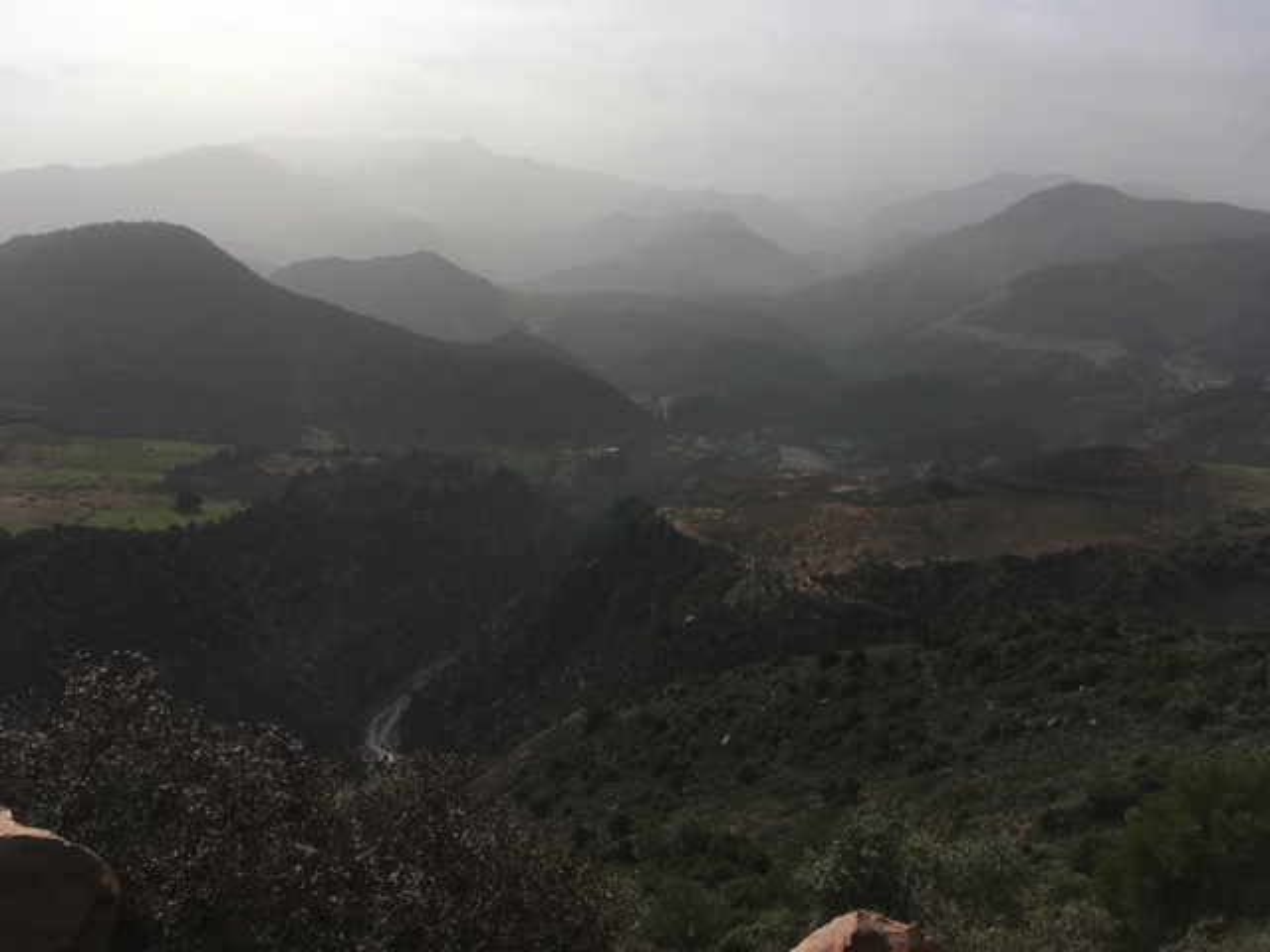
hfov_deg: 61.7
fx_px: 1064
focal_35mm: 29
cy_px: 476
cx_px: 635
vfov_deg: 48.2
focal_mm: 4.15
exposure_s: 1/3077
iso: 25
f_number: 2.2
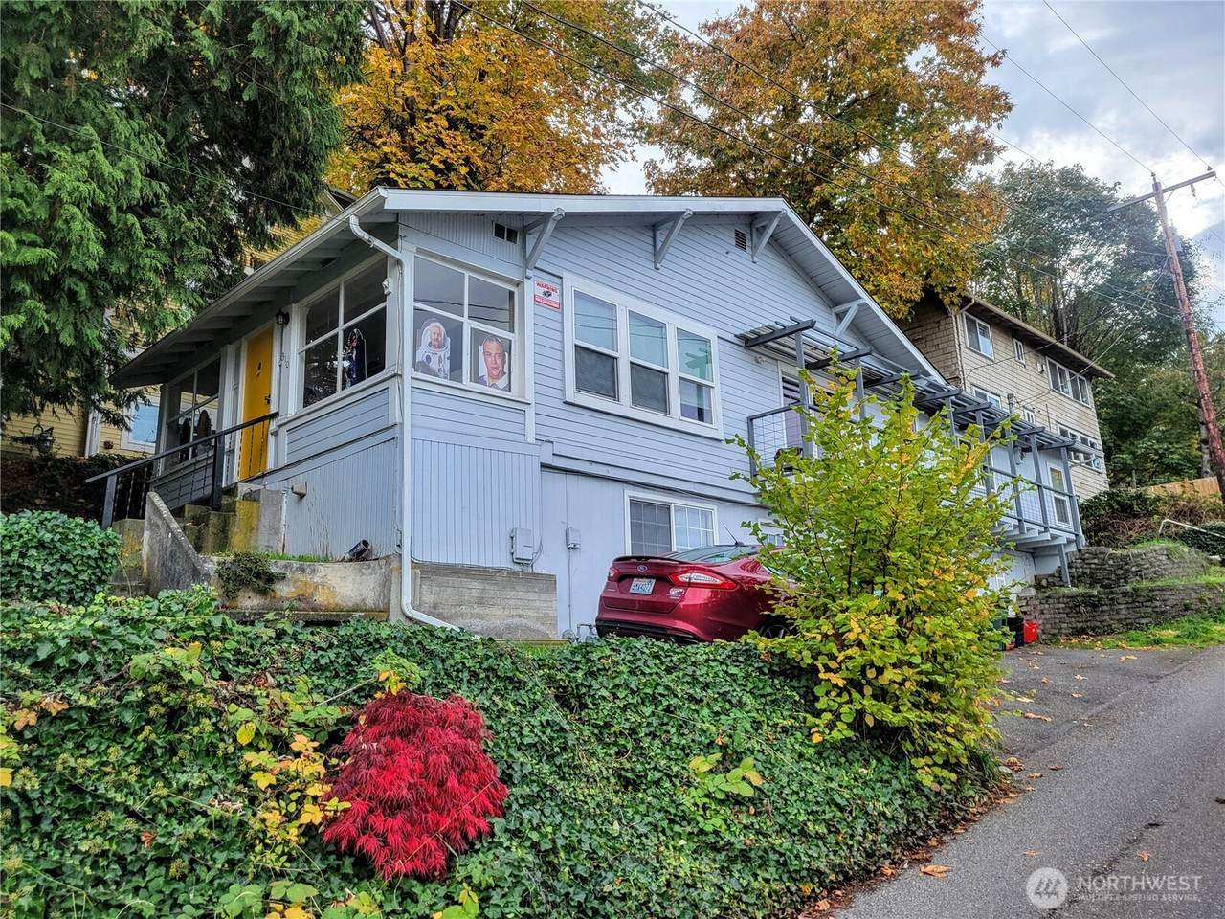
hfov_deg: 67.3
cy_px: 460
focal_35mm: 26
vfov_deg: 53.1
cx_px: 612
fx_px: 920
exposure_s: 1/441
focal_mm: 5.4
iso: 40
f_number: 1.8
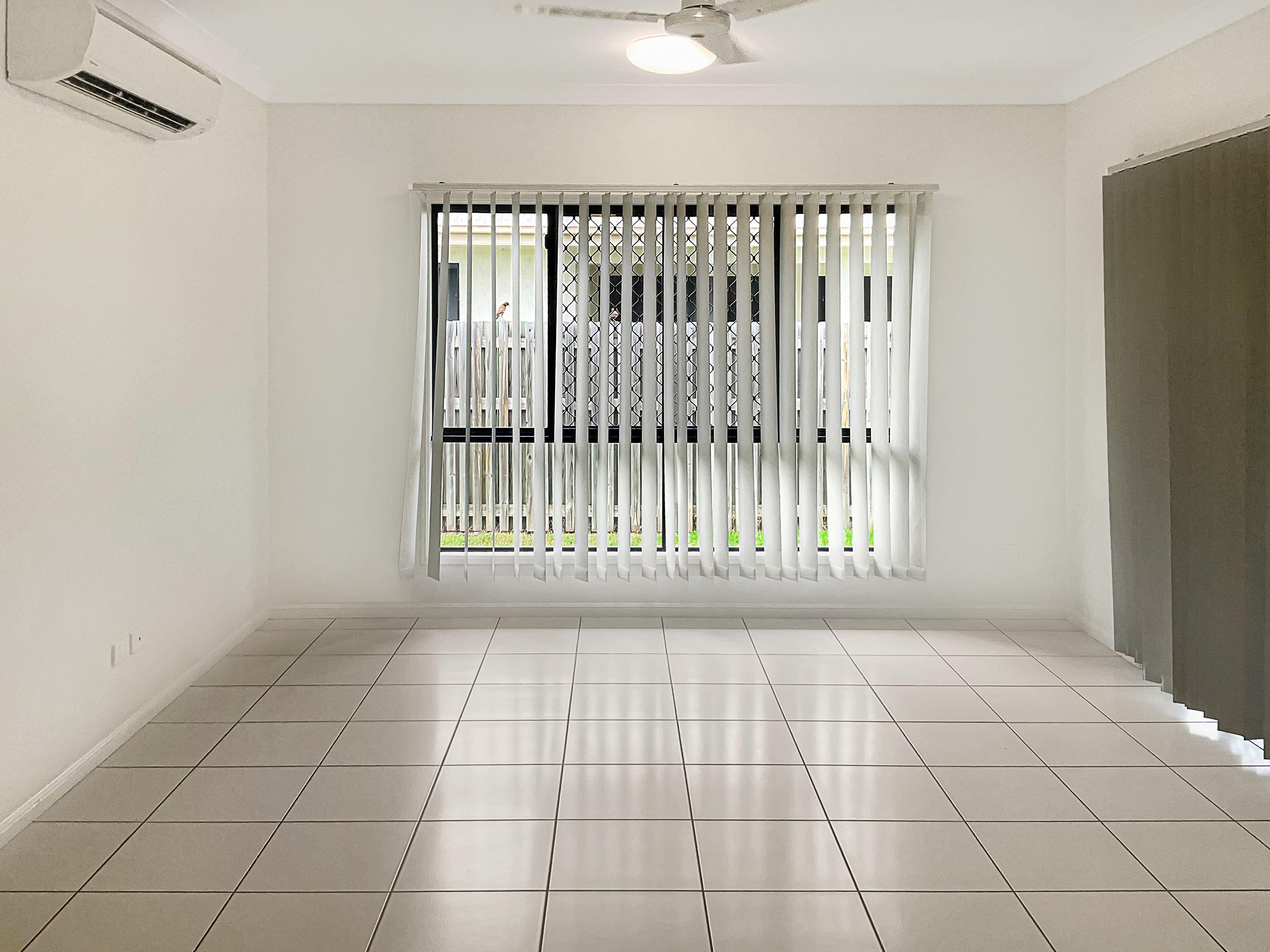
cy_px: 476
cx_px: 635
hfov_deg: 61.7
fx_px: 1064
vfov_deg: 48.2
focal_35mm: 29
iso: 40
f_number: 1.8
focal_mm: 3
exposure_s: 1/100
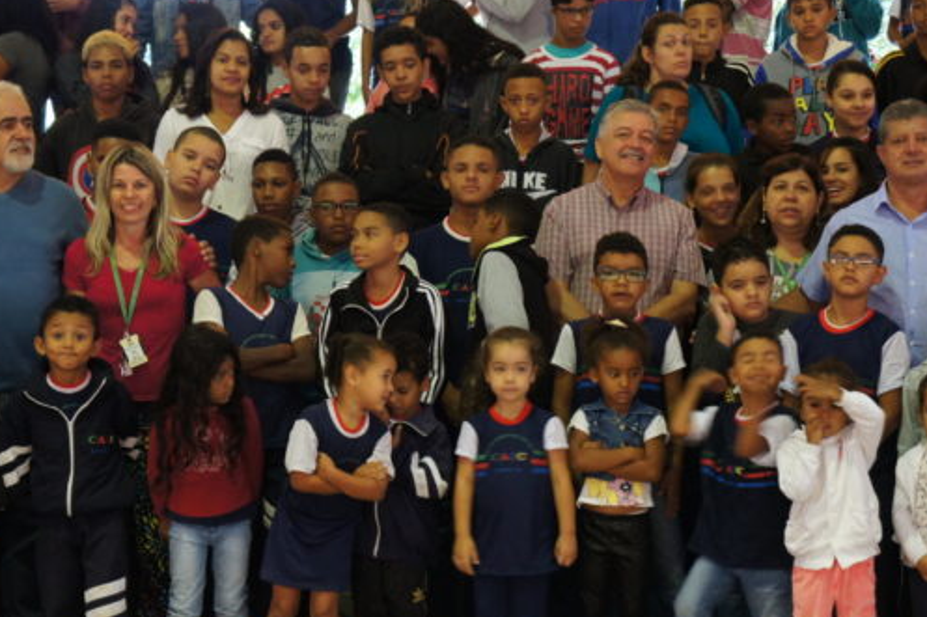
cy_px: 307
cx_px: 428
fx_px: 2857
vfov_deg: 12.3
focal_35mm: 111
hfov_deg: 18.4
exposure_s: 1/20
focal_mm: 54
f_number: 5.6
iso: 1600
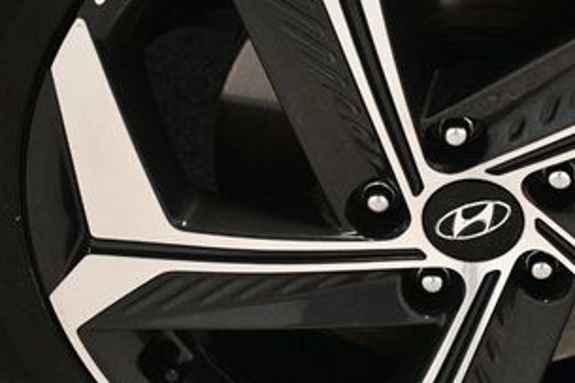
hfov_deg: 16.2
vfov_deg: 10.9
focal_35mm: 126
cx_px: 458
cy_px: 209
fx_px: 2011
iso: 3200
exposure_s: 1/80
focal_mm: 40
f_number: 4.5
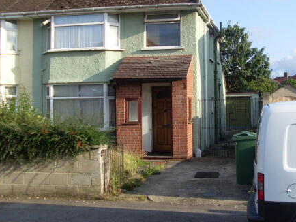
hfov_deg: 37.1
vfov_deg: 28.4
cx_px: 195
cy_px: 77
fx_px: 436
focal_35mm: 51
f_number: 7.7
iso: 80
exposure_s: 1/125
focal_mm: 6.3
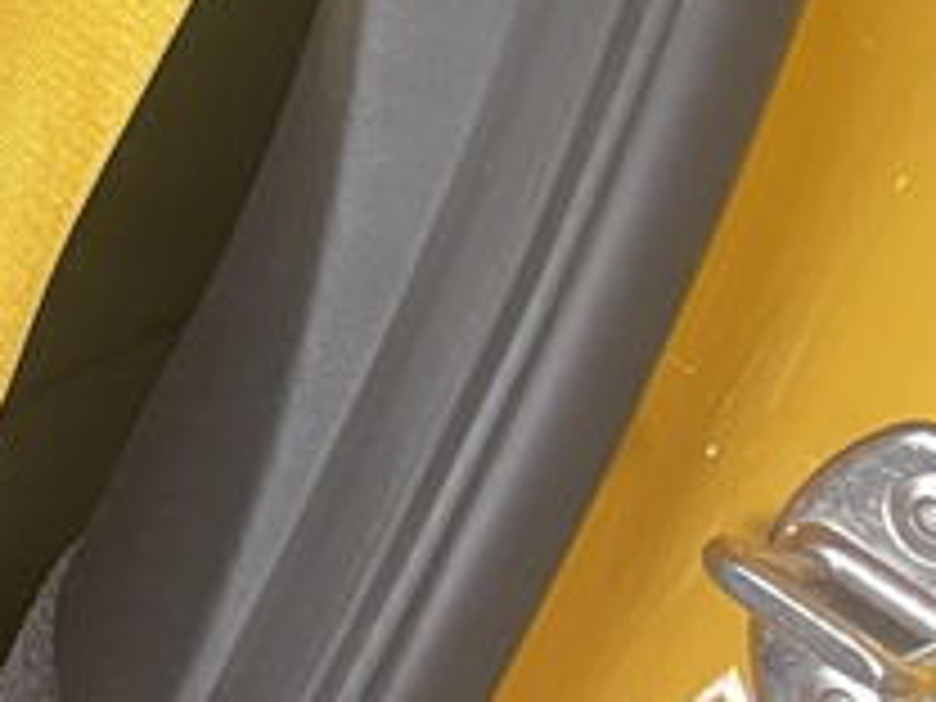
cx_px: -1170
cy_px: -954
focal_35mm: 123
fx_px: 3326
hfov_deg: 13.0
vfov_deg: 10.5
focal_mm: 5.1
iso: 500
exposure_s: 1/60
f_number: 1.6
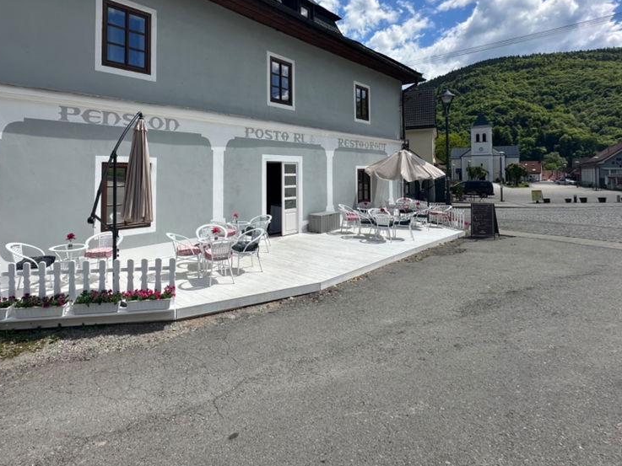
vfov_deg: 67.1
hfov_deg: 83.6
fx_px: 341
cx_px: 247
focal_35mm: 19
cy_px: 160
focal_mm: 2.22
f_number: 2.2
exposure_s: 1/2747
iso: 50
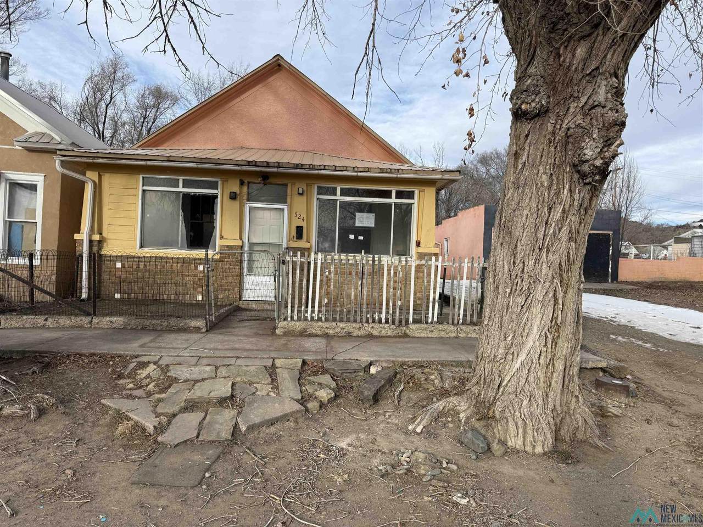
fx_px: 487
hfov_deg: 71.6
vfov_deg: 56.8
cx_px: 352
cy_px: 264
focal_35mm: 24
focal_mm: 6.76
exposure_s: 1/1770
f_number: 1.78
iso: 80
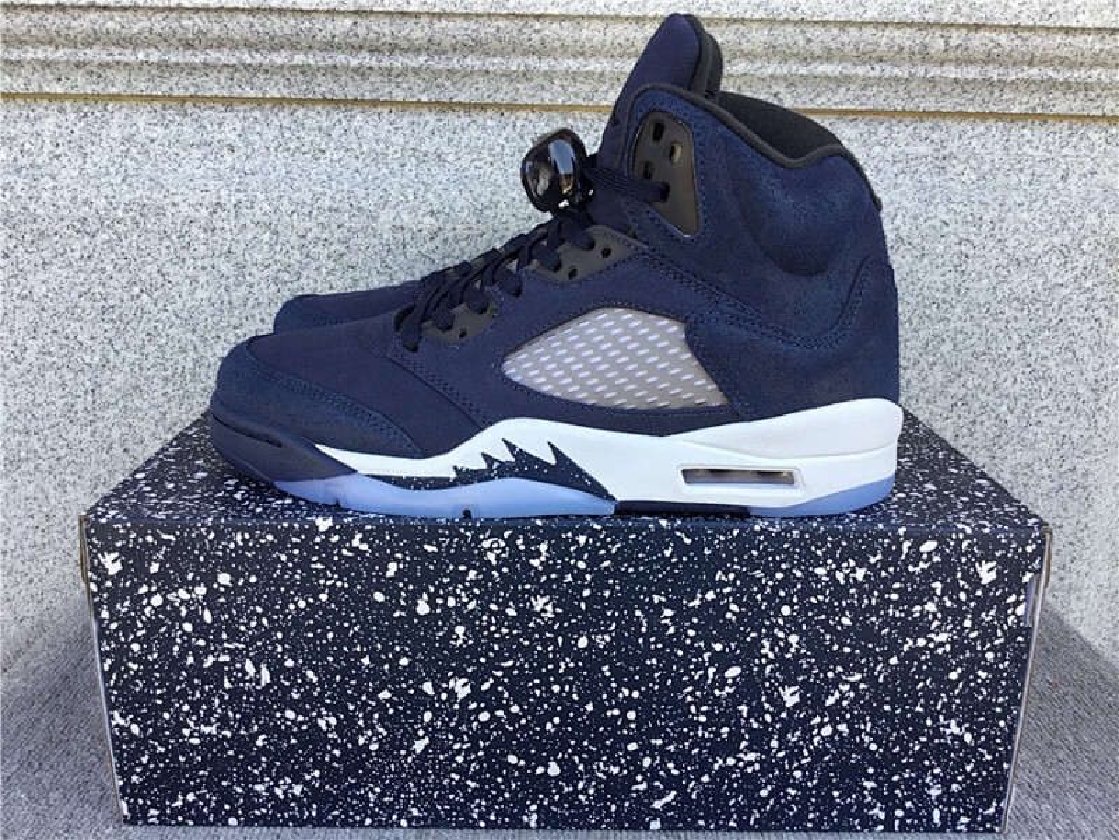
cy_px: 420
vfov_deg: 45.4
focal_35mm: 31
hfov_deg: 58.4
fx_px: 1002
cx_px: 560
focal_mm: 3.3
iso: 25
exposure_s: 1/100
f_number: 2.4
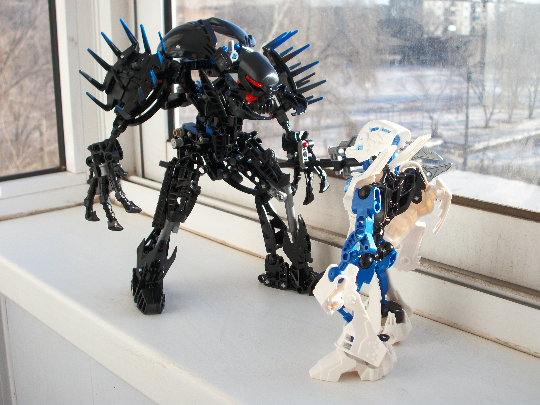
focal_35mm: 44
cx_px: 270
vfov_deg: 32.9
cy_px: 202
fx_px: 686
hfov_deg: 42.9
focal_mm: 7.8
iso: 80
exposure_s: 1/400
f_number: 3.5
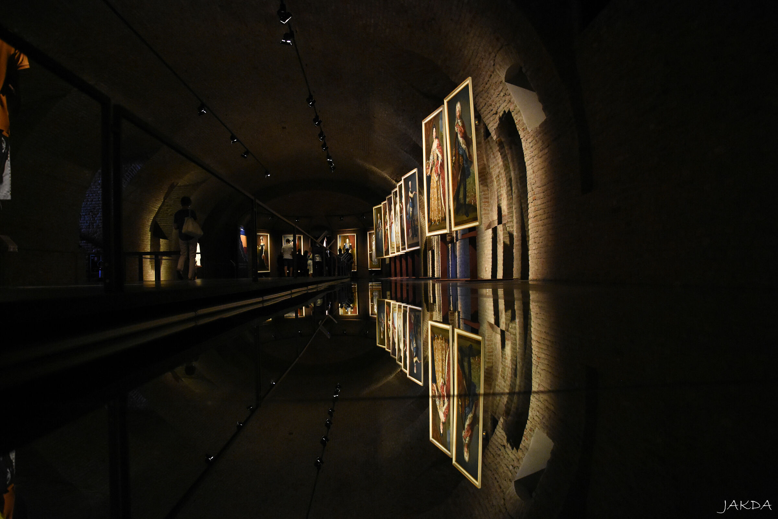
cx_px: 389
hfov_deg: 67.4
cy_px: 260
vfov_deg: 47.9
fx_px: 583
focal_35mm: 27
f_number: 3.5
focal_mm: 18
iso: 4000
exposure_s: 1/40
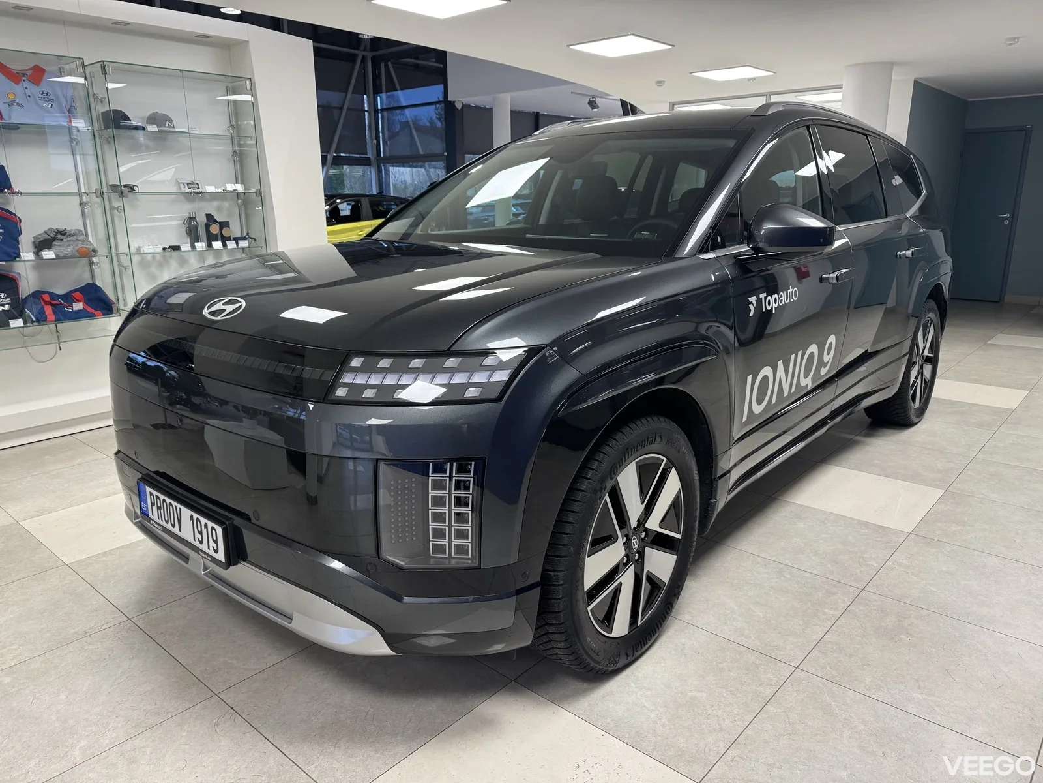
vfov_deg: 56.8
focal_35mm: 24
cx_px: 522
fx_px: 723
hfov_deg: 71.6
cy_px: 392
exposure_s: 1/100
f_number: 1.78
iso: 200
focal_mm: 6.76
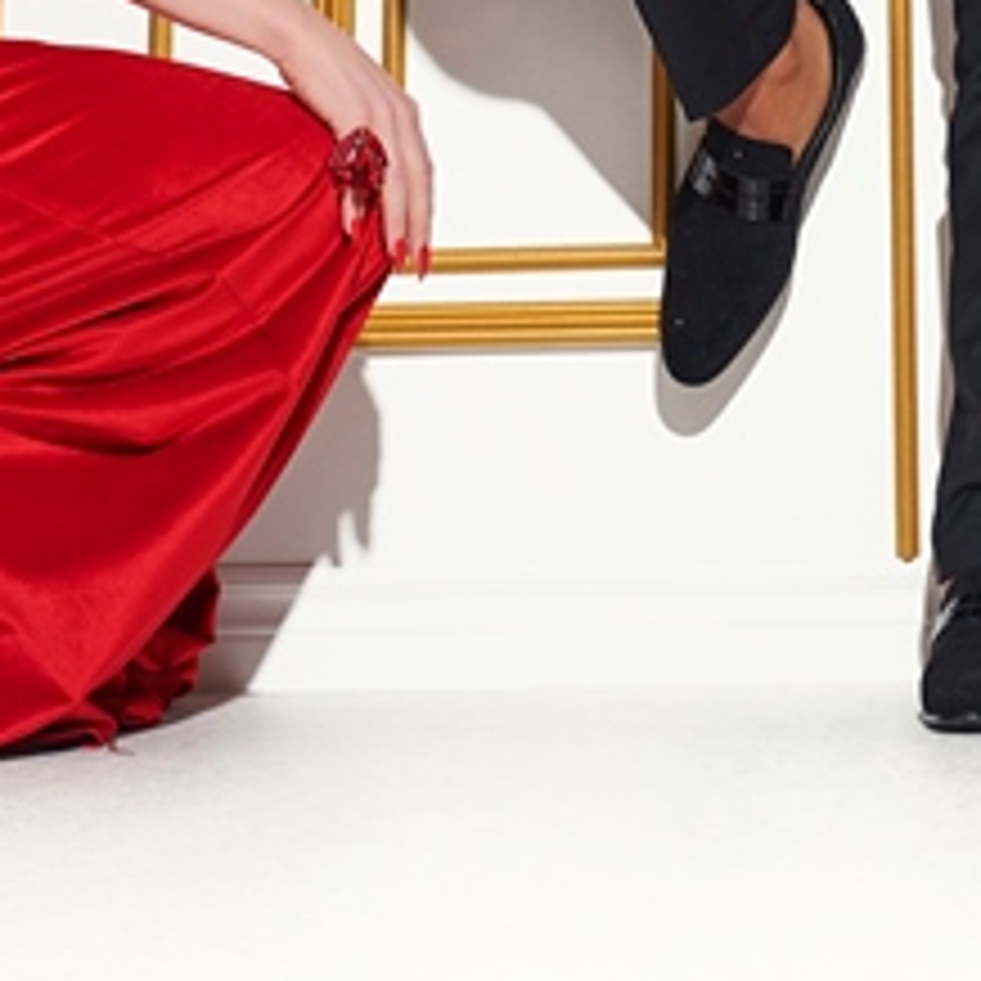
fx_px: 4489
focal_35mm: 140
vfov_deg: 11.9
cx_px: 936
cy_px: -502
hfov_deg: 12.4
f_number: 5.6
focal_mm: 35
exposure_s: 1/200
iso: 100
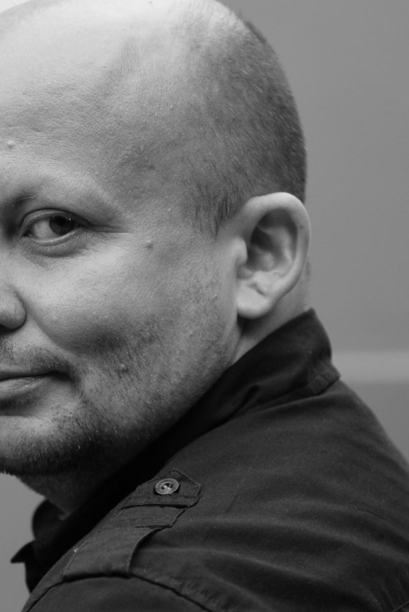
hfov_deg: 8.7
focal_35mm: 158
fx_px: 2691
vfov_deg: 13.0
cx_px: 39
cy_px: 306
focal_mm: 70
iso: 640
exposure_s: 1/250
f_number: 3.5
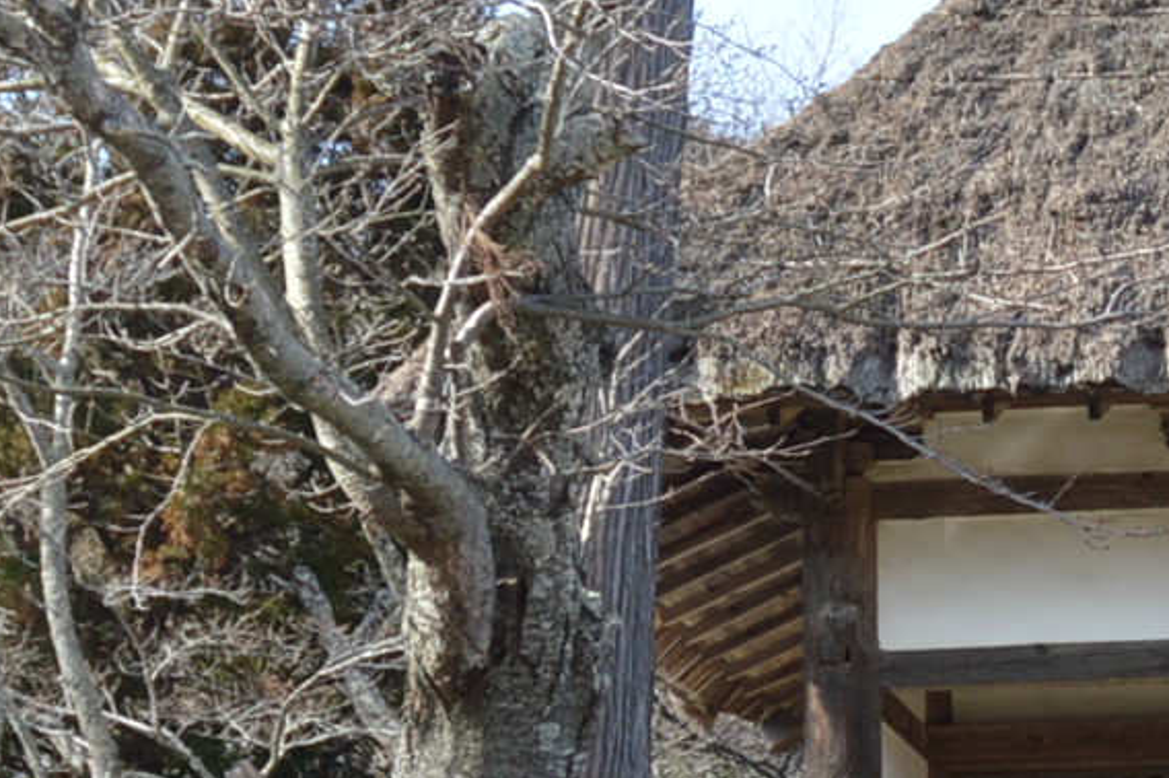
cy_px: 706
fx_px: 4641
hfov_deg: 13.8
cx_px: 1570
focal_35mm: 143
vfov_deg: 9.5
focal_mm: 18
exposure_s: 1/160
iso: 100
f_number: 6.3
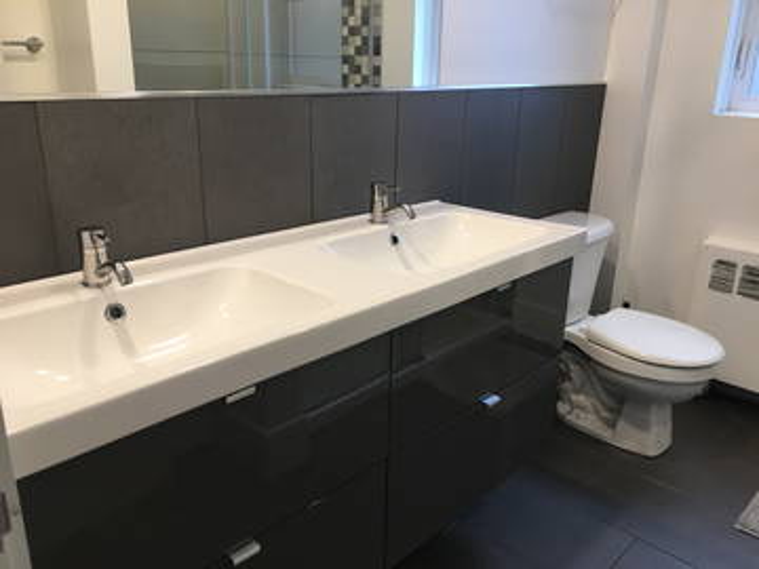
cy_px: 284
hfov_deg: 61.7
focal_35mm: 29
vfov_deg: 48.2
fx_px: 636
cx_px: 380
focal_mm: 4.15
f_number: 2.2
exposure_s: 1/30
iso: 40
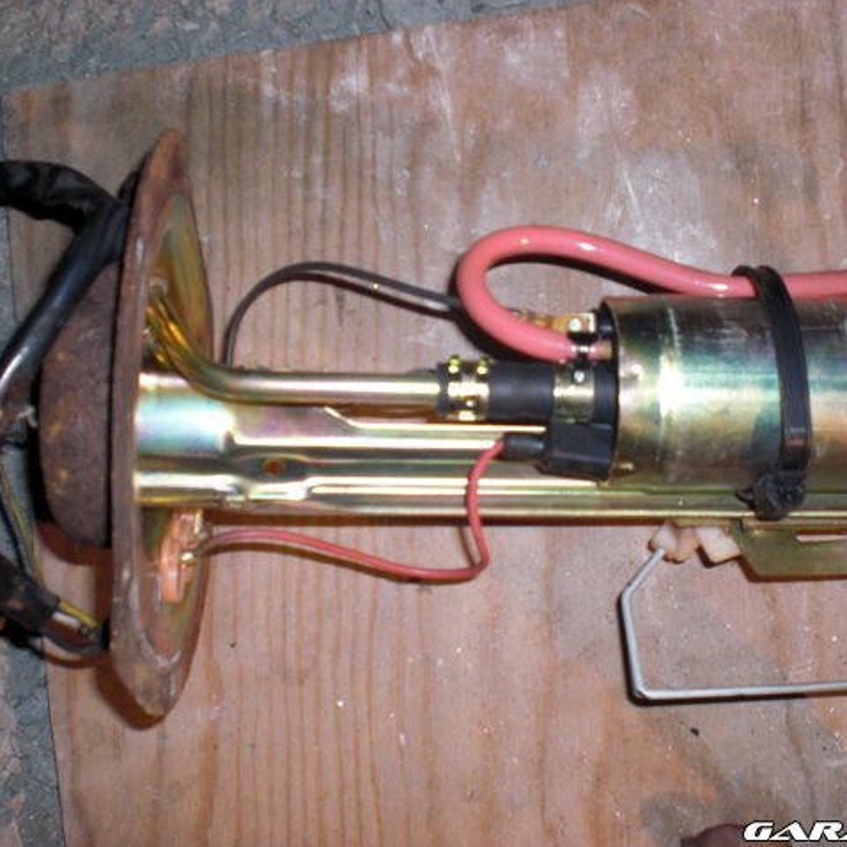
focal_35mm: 45
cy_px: 424
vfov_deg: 37.6
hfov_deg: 37.5
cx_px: 480
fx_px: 1246
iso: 200
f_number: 3.1
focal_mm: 6.3
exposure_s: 1/60
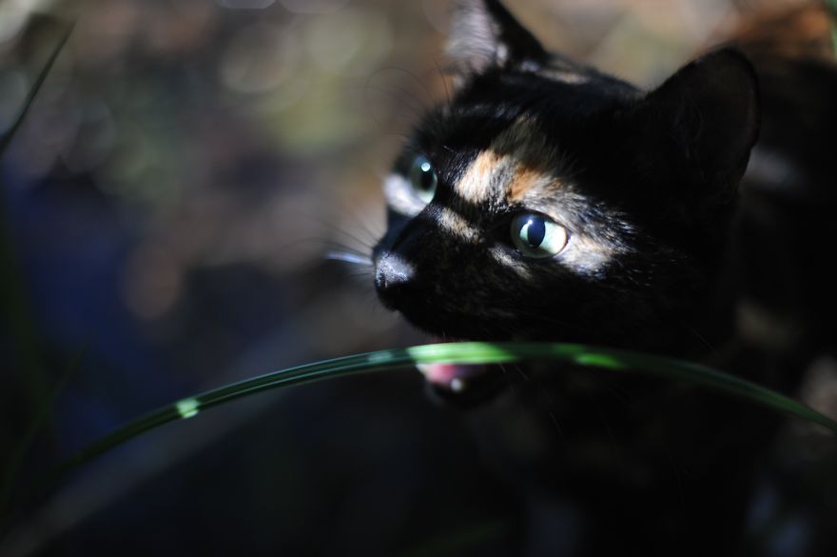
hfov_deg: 39.6
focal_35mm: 50
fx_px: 1161
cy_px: 278
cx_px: 418
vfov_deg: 26.9
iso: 640
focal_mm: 50
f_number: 1.4
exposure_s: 1/8000
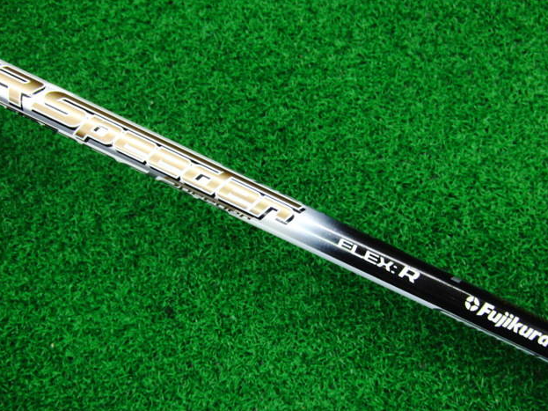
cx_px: 277
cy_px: 209
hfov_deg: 49.0
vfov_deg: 37.7
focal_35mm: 38
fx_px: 601
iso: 400
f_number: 3.6
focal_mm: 6.42
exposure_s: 1/40
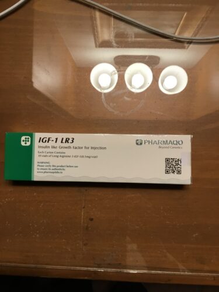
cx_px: 110
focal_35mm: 31
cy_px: 146
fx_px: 261
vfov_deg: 58.4
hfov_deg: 45.4
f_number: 2.4
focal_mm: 3.3
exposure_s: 1/30
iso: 50
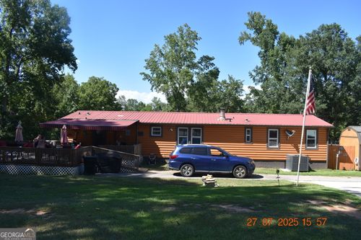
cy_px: 120
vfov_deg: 47.9
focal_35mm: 27
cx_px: 180
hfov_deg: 67.4
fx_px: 271
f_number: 8
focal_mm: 18
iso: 160
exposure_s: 1/250
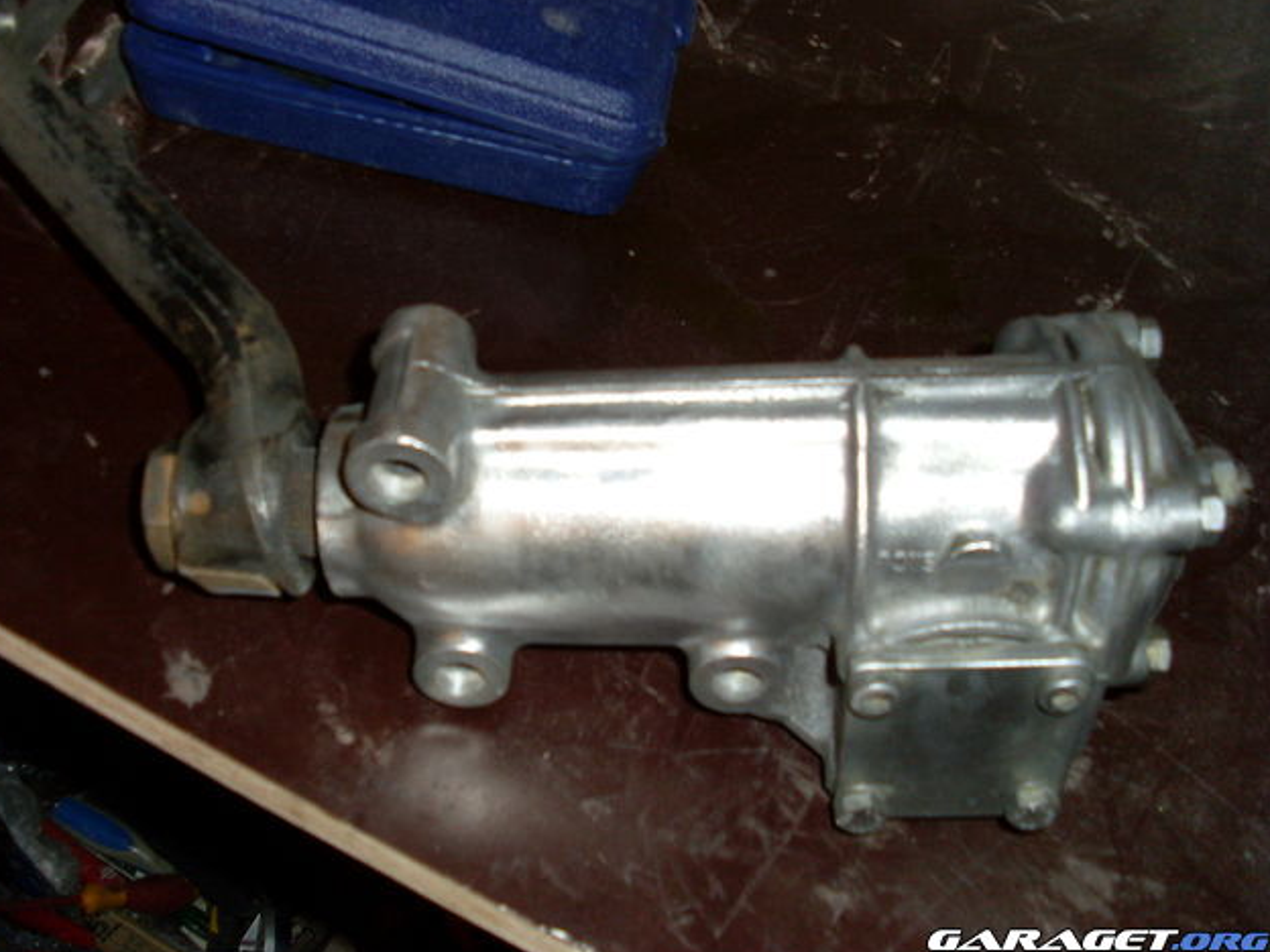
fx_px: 1431
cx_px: 625
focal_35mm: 39
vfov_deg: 36.8
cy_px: 472
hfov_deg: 47.9
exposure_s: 1/45
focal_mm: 6.3
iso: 100
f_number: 3
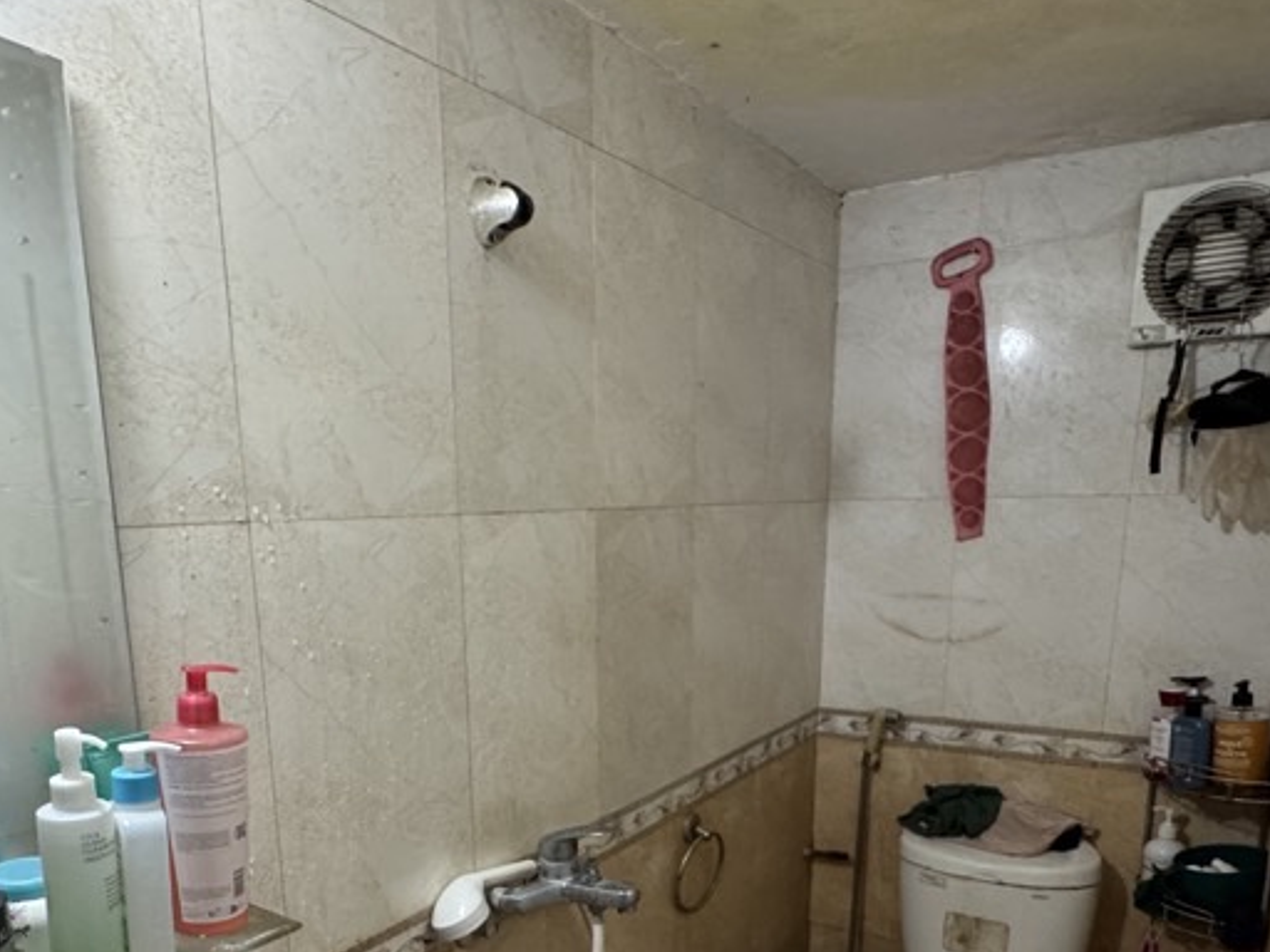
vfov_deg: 47.1
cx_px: 566
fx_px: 1027
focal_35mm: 28
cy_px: 761
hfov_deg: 63.3
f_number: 2.2
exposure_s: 1/50
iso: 400
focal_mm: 2.22
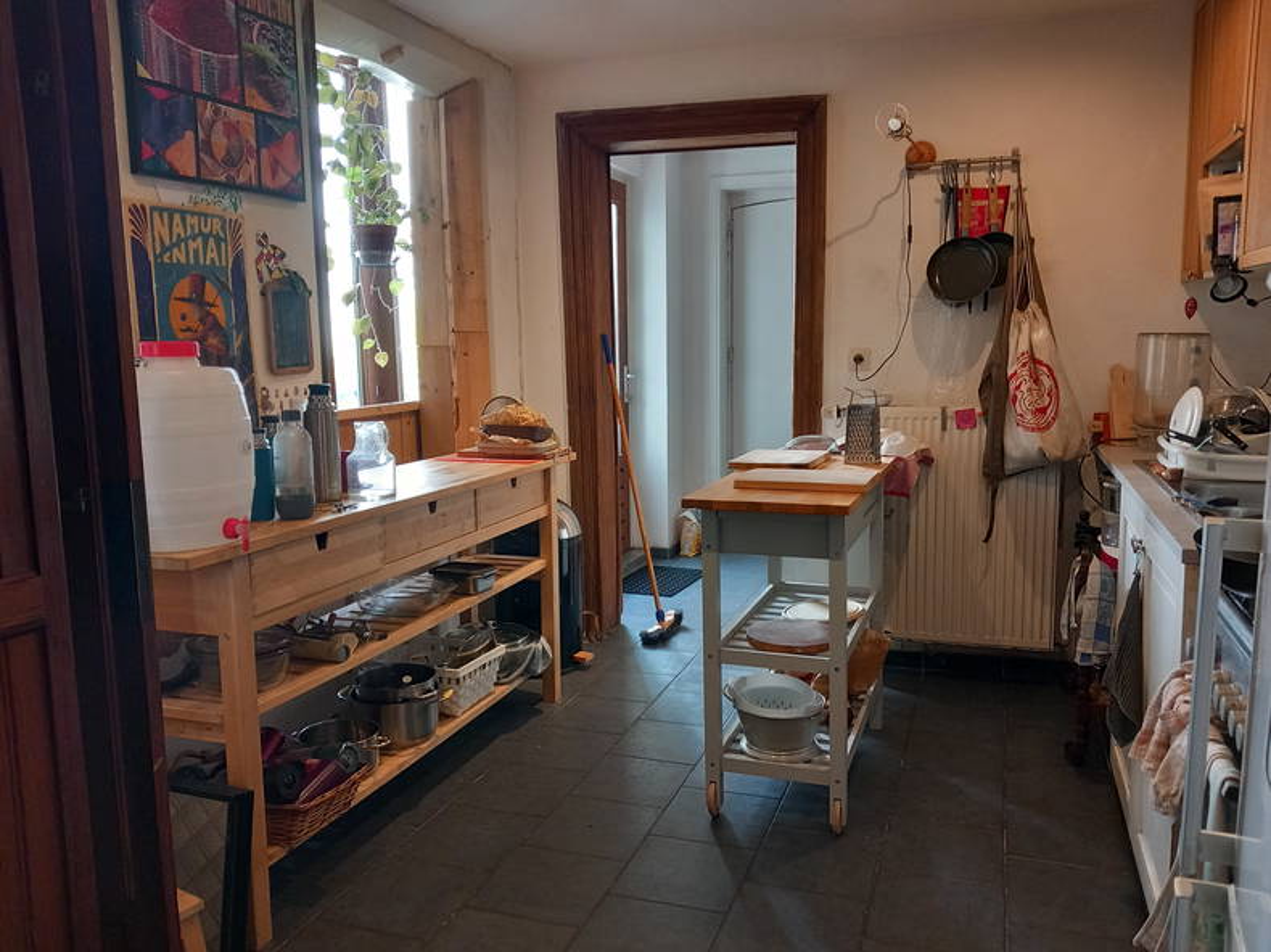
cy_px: 476
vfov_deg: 51.3
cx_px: 636
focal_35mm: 27
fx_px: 991
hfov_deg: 65.3
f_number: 1.8
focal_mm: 4
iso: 250
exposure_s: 1/33
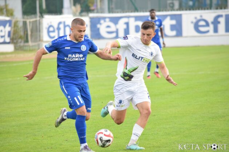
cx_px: 114
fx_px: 1908
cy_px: 76
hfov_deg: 6.9
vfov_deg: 4.6
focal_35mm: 300
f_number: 5.3
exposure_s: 1/1000
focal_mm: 200
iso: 1600
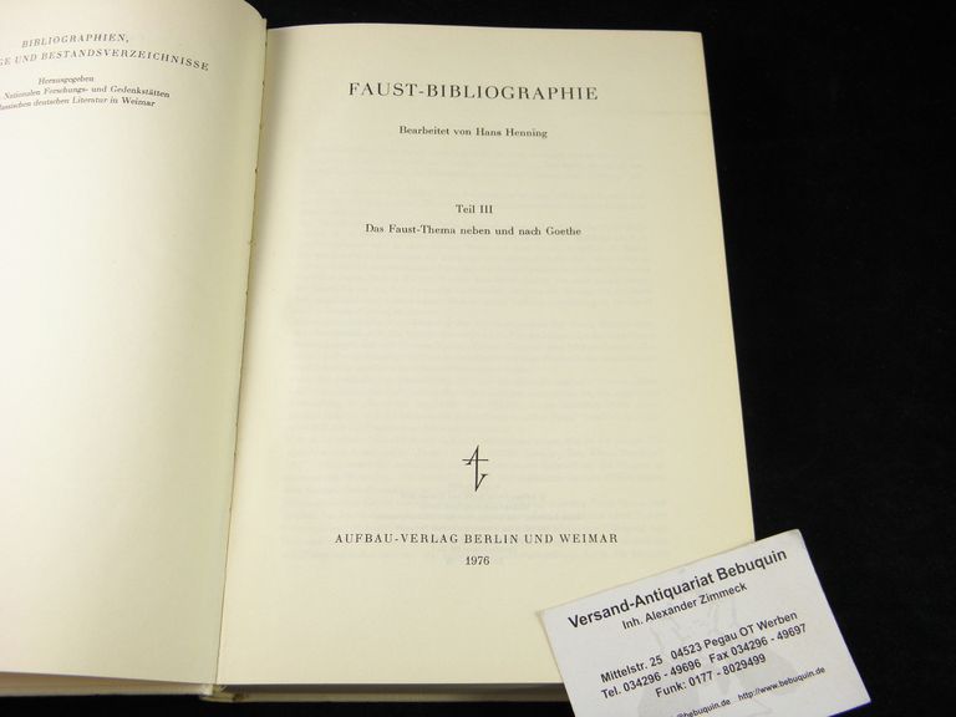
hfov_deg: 47.9
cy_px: 358
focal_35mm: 39
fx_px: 1077
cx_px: 478
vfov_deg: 36.8
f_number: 3.8
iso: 100
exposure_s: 1/40
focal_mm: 7.1
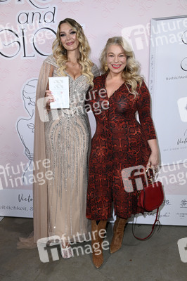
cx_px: 94
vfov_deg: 58.8
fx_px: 250
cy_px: 140
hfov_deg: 41.0
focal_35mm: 32
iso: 2000
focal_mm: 32
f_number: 5.6
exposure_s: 1/200
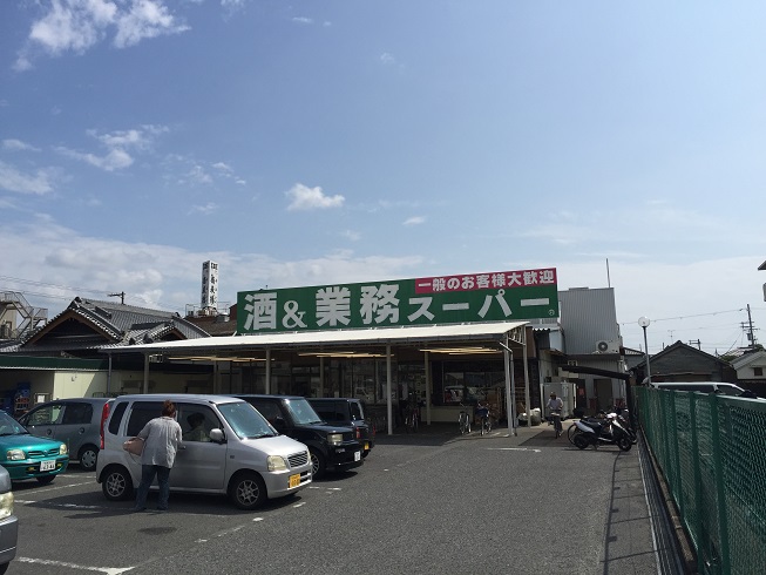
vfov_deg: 48.2
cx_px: 383
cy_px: 288
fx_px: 642
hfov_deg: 61.7
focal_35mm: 29
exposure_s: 1/4405
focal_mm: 4.15
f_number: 2.2
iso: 32
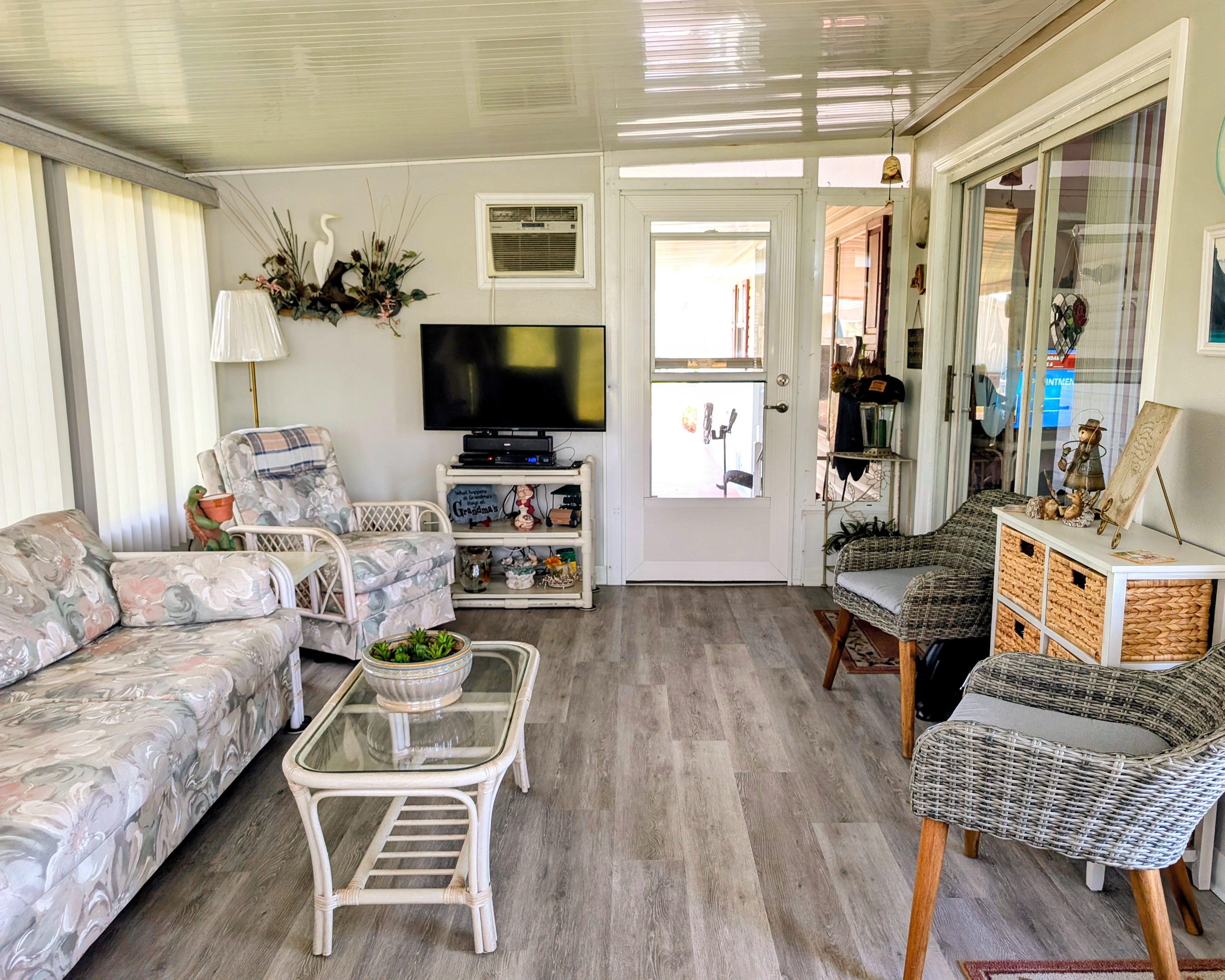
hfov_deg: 68.1
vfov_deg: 56.8
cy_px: 490
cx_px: 640
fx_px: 906
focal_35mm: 25
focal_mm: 6.9
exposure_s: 1/31
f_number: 1.68
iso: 27
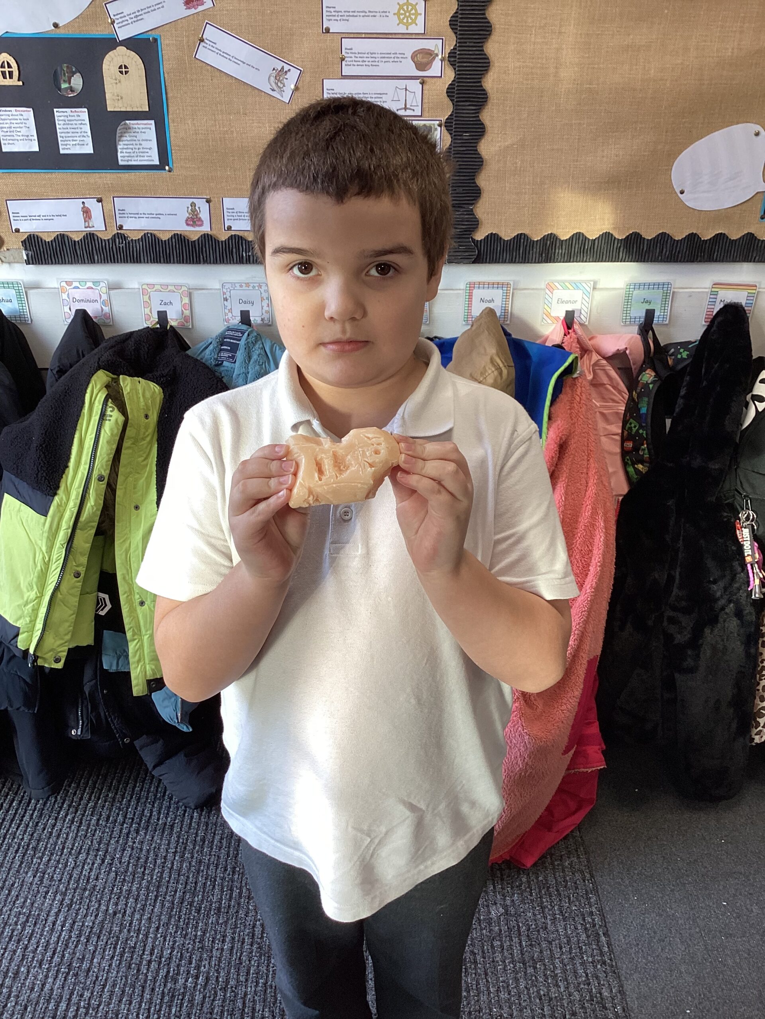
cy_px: 510
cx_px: 382
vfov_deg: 58.4
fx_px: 913
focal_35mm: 31
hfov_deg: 45.4
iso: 50
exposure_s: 1/60
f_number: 2.4
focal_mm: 3.3
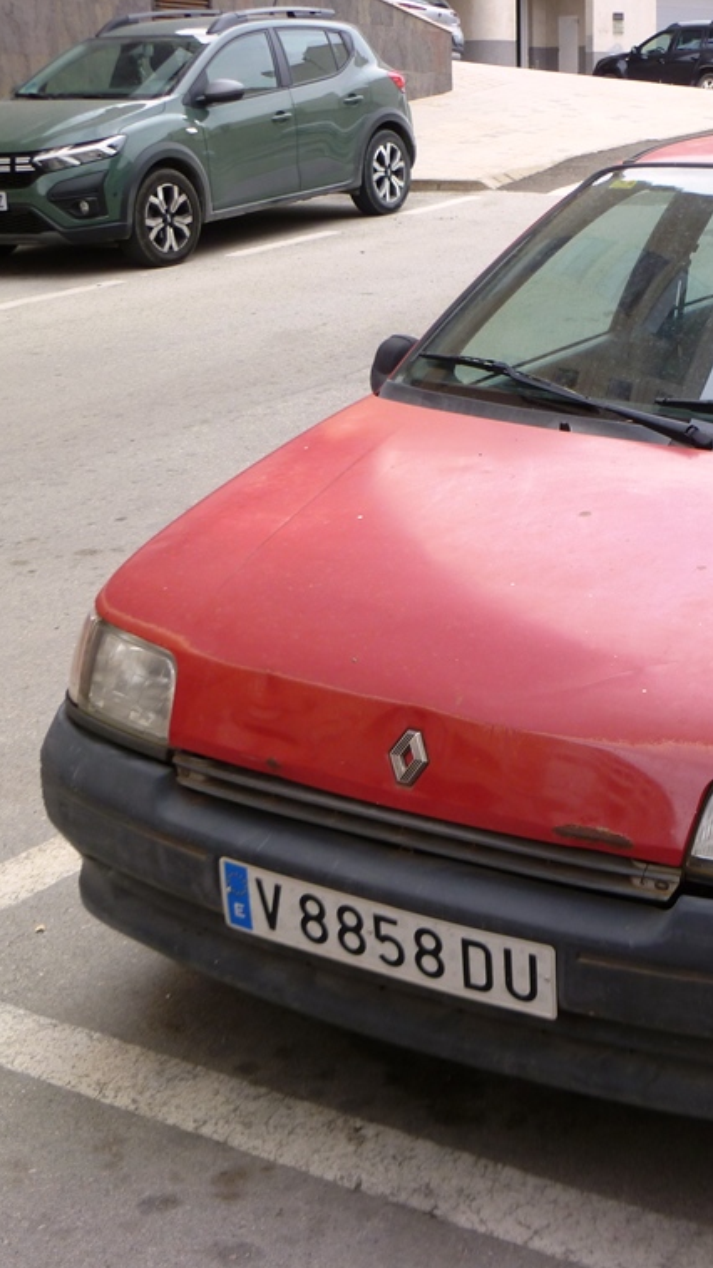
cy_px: 639
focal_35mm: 53
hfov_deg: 22.1
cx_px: 636
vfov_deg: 39.2
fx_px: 1783
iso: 80
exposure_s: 1/80
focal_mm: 6.5
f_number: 3.6
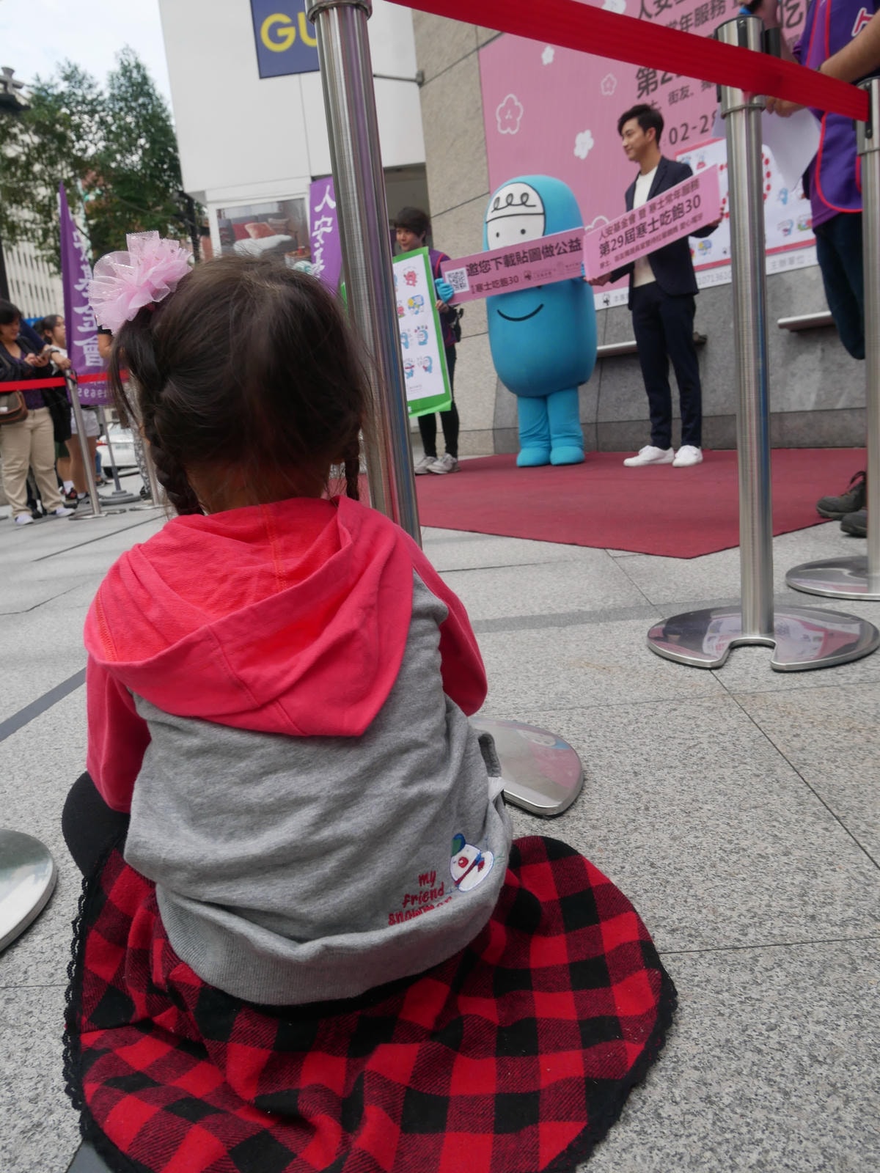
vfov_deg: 71.6
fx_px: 813
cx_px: 440
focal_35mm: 24
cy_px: 586
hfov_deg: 56.8
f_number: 5
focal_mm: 12
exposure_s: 1/200
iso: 200
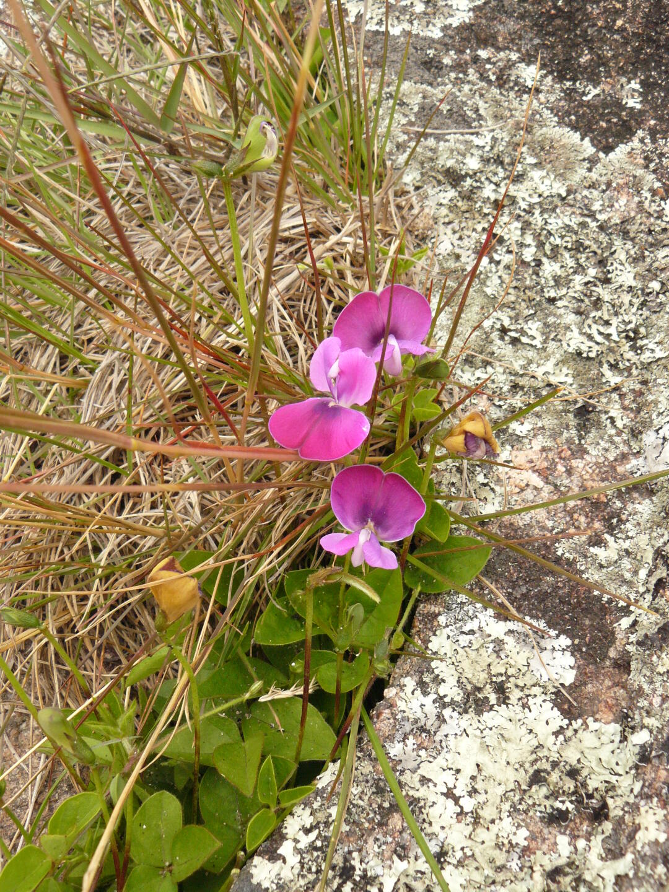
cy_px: 446
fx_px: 928
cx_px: 334
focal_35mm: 36
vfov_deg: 51.4
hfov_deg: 39.7
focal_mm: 6
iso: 200
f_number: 5.6
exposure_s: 1/200
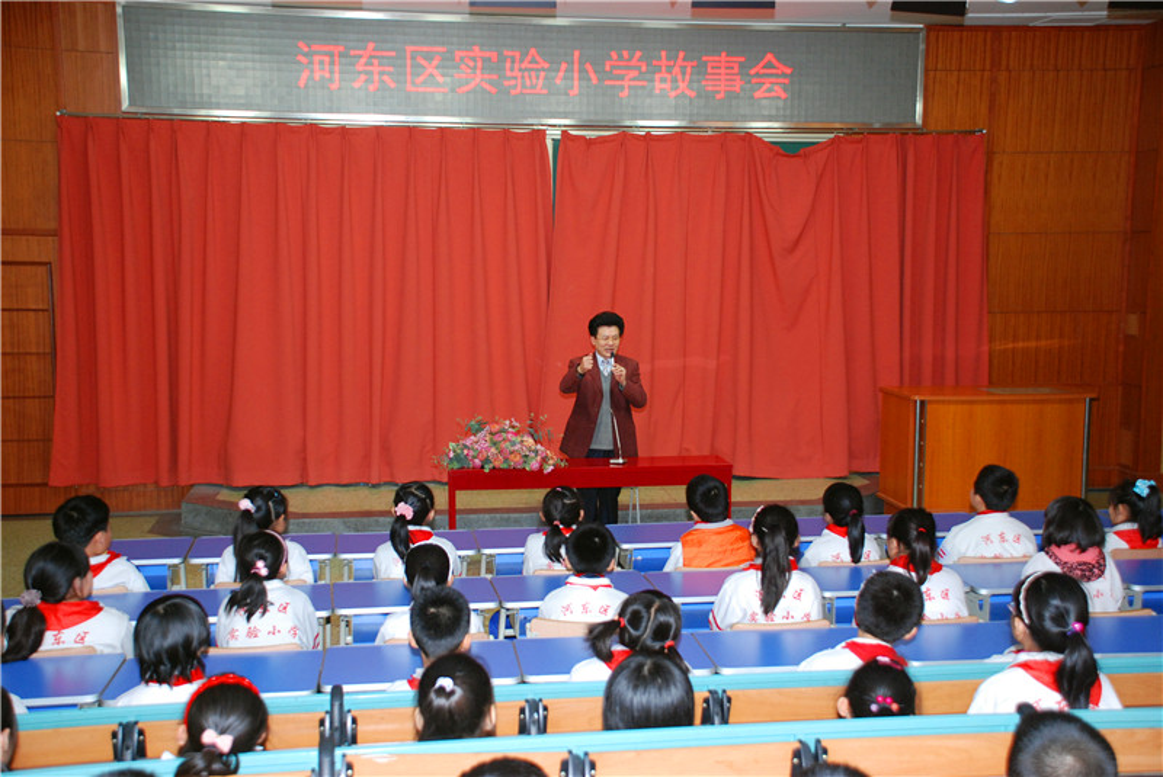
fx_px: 1358
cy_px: 388
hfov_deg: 46.4
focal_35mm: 42
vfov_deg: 32.0
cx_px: 582
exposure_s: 1/80
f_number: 4
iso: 500
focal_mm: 28
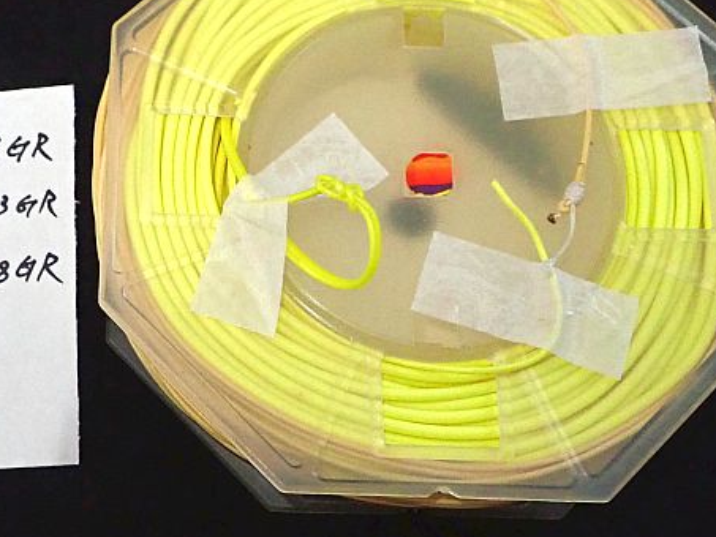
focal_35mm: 53
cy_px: 251
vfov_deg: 27.5
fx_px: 1097
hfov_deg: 35.2
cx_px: 158
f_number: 3.2
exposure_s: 1/100
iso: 800
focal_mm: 5.5
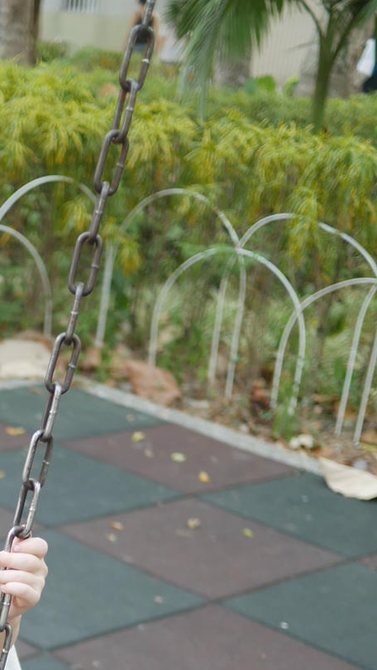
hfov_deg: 13.6
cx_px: -92
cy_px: 653
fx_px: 1529
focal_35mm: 86
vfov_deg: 23.8
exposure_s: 1/160
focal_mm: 20
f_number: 1.7
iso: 200
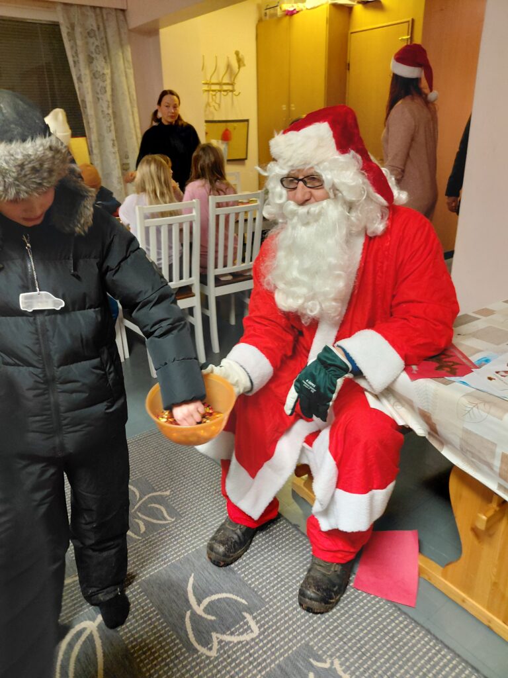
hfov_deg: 54.9
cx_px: 254
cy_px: 339
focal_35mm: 25
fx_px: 489
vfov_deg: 69.4
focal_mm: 4.69
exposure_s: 1/33.4
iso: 320
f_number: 1.8
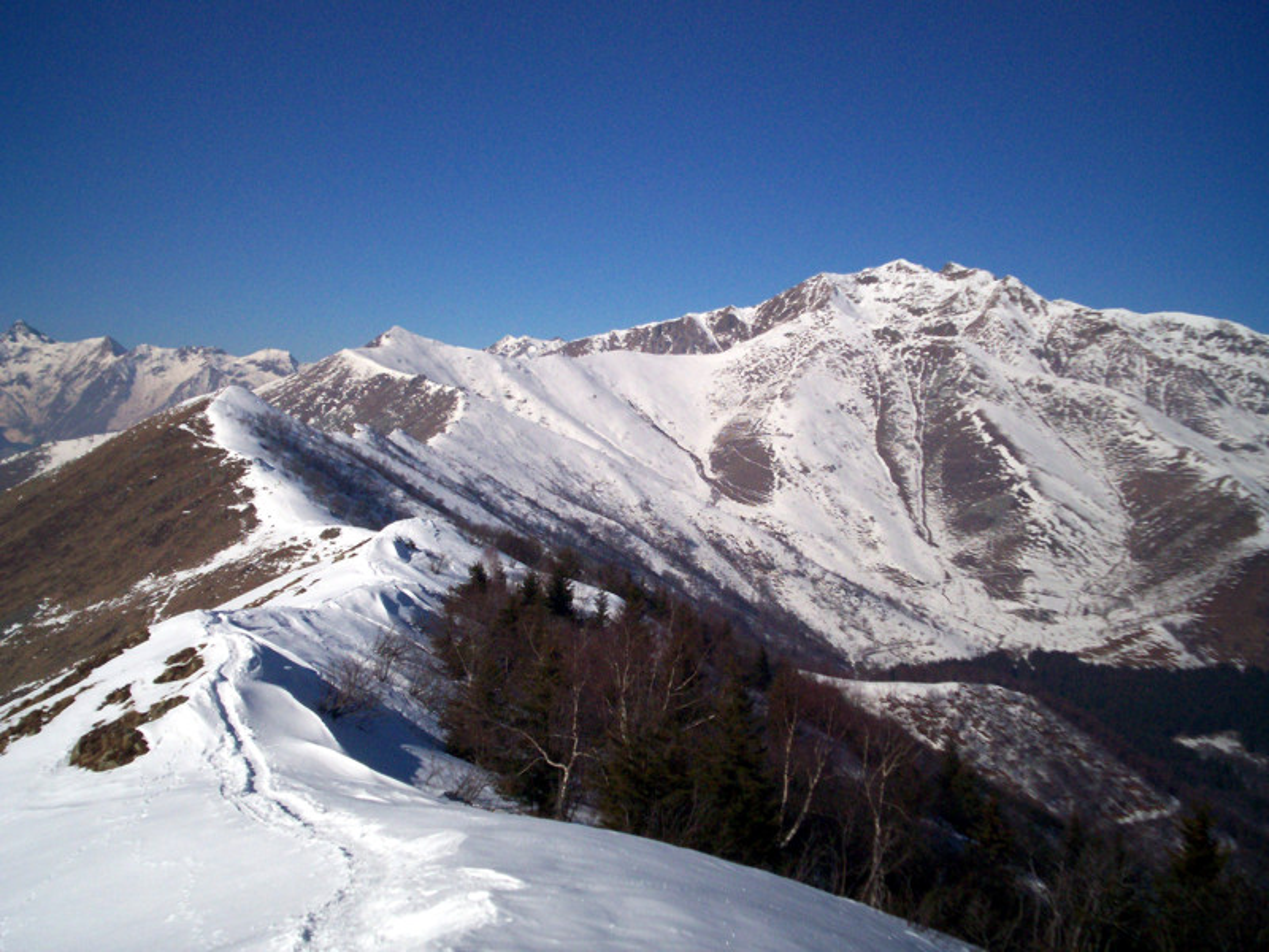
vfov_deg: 39.7
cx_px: 634
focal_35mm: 36
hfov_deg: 51.4
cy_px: 476
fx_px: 1320
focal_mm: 5.9
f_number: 4.5
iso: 100
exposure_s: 1/2000
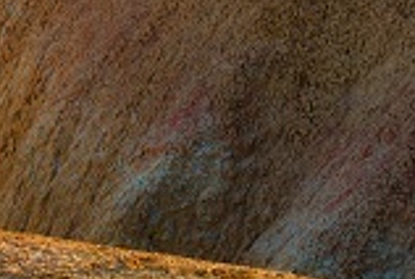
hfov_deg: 7.1
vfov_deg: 4.7
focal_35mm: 284
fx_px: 3280
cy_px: -505
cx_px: -307
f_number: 8
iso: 100
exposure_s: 1/100
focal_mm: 50
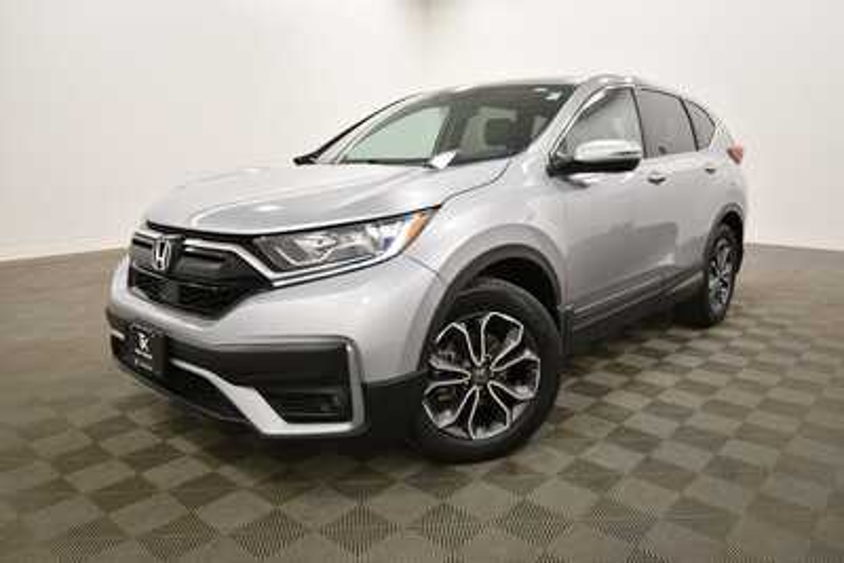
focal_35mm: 27
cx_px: 422
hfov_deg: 67.4
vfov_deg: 48.0
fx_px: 633
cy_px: 282
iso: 800
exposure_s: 1/125
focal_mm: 18
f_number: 5.3
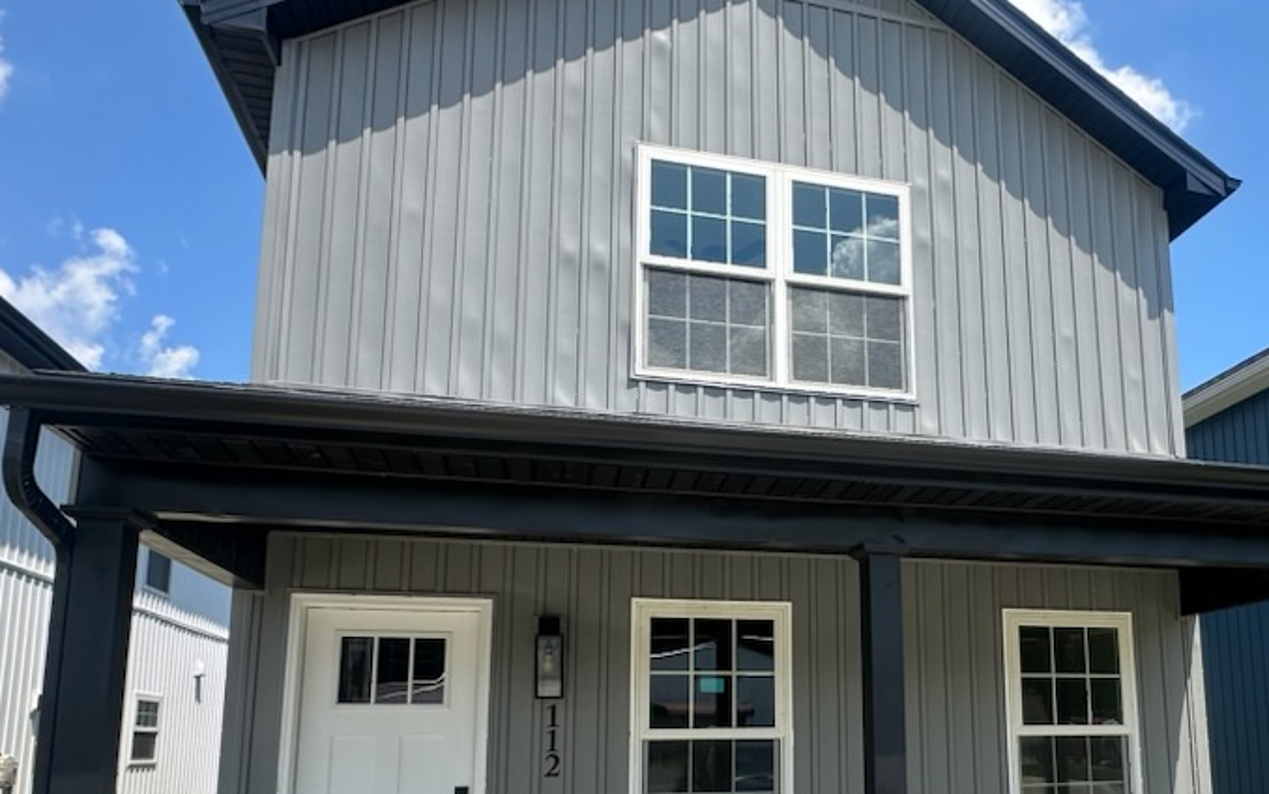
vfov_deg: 43.1
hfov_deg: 65.2
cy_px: 597
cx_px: 814
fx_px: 969
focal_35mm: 28
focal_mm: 2.22
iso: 40
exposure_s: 1/868
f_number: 2.2
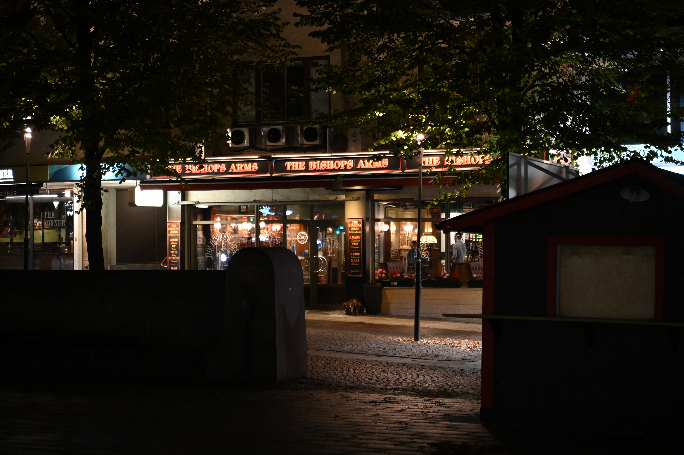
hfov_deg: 27.0
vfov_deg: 18.2
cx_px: 342
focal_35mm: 75
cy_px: 228
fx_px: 1424
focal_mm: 75
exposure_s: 1/80
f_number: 2.8
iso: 6400
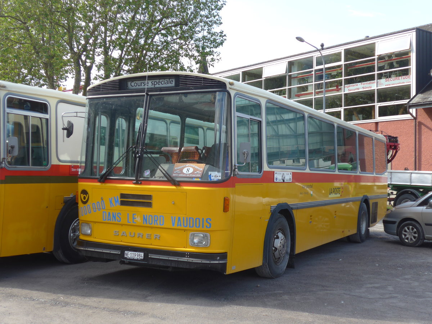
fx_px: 549
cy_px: 162
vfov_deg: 32.9
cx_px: 216
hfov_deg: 42.9
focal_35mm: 44
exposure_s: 1/400
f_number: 2.8
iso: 80
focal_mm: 9
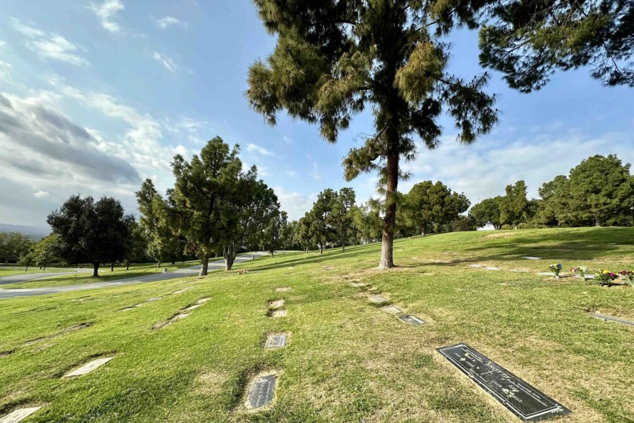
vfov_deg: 77.0
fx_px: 264
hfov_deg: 100.4
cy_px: 236
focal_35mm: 15
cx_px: 325
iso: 50
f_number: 2.2
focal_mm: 2.22
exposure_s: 1/1072
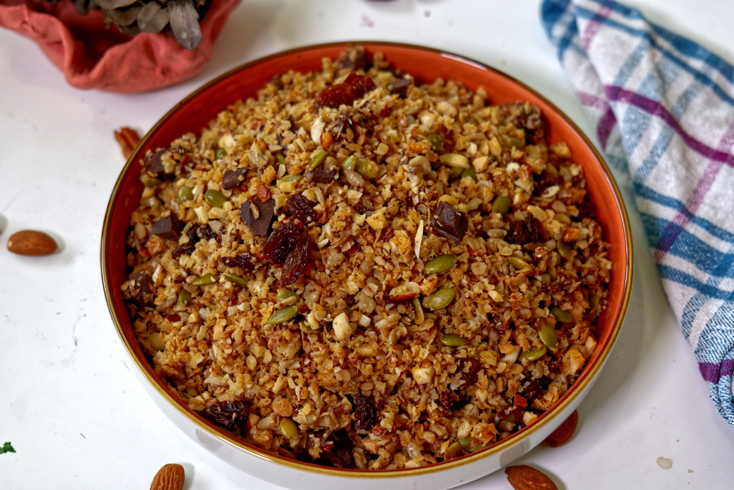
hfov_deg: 33.4
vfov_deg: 22.6
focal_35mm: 60
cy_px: 245
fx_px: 1223
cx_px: 367
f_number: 5.6
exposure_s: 1/80
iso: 640
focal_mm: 60
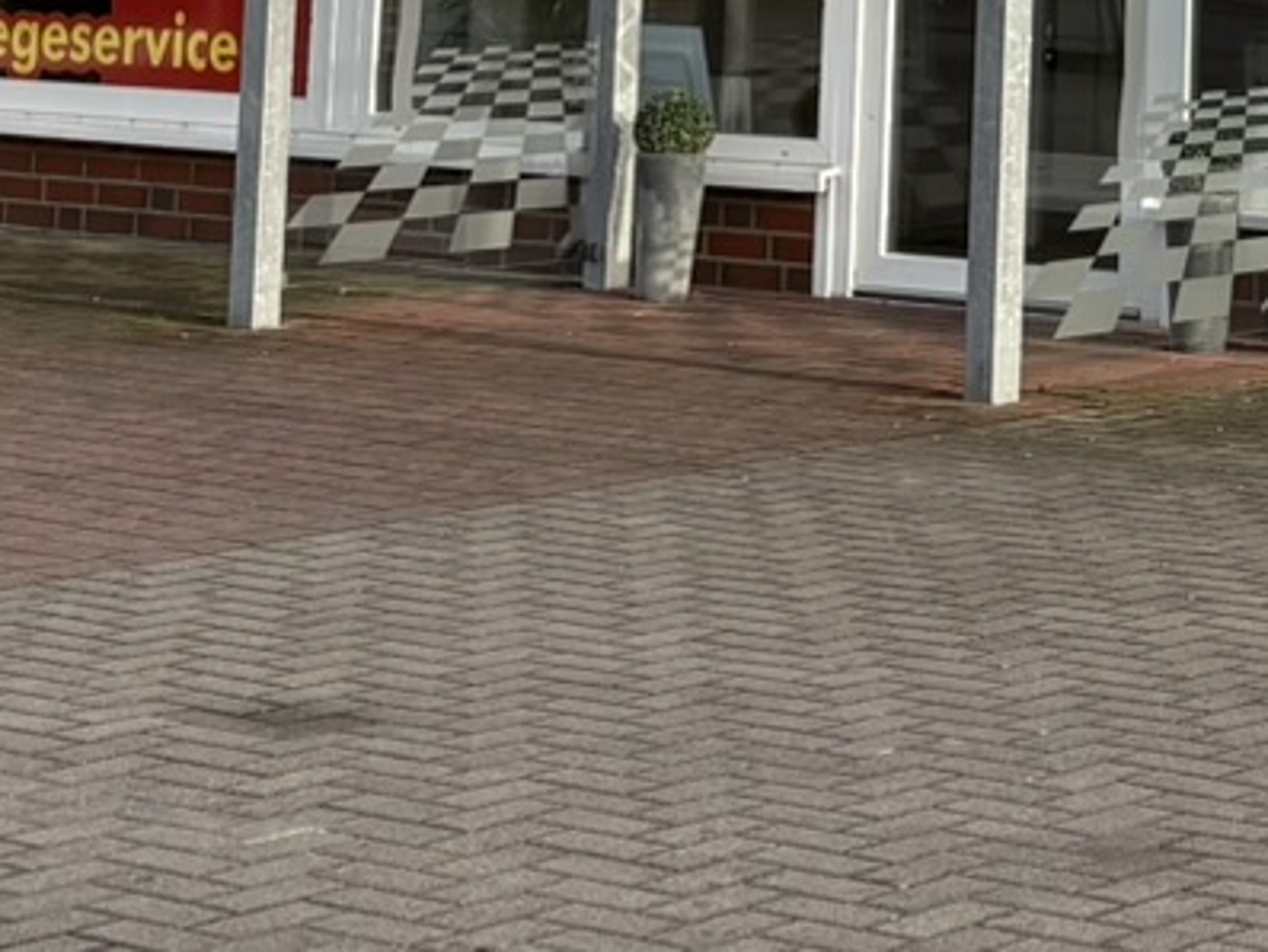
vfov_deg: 10.4
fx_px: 4910
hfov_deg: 14.3
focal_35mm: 134
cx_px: 1492
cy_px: -783
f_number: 1.6
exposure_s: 1/1751
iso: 50
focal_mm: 5.96
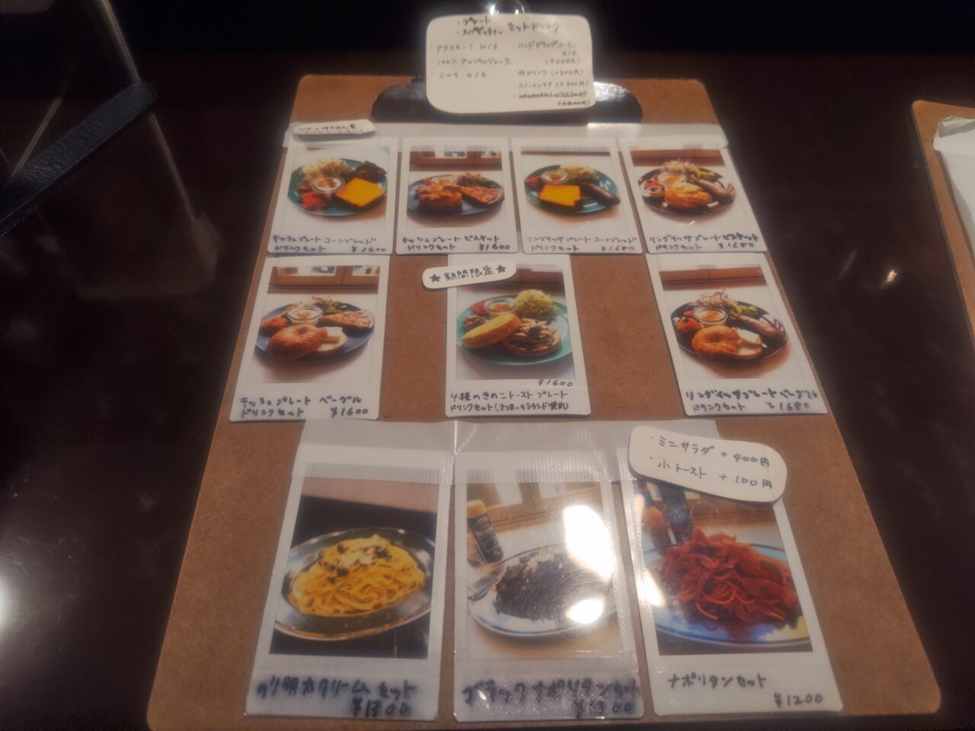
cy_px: 366
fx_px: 648
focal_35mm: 23
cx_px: 488
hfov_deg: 73.9
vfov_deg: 58.9
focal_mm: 5.56
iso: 97
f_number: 1.9
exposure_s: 1/60
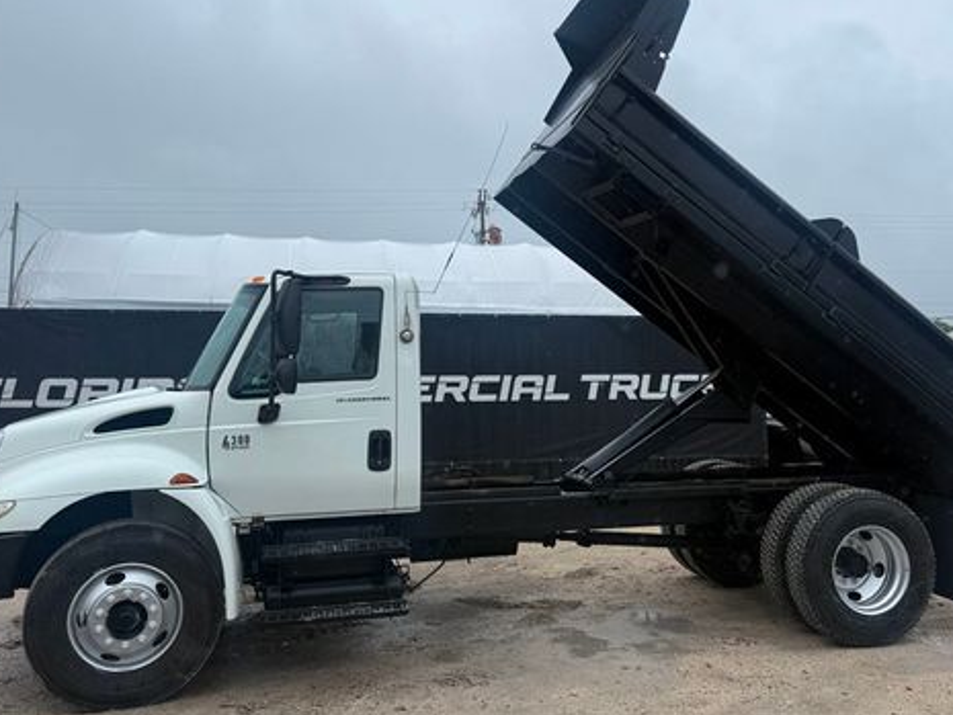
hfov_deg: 55.2
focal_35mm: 33
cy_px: 309
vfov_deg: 42.9
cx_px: 527
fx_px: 909
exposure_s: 1/2907
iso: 80
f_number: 1.78
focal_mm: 6.76
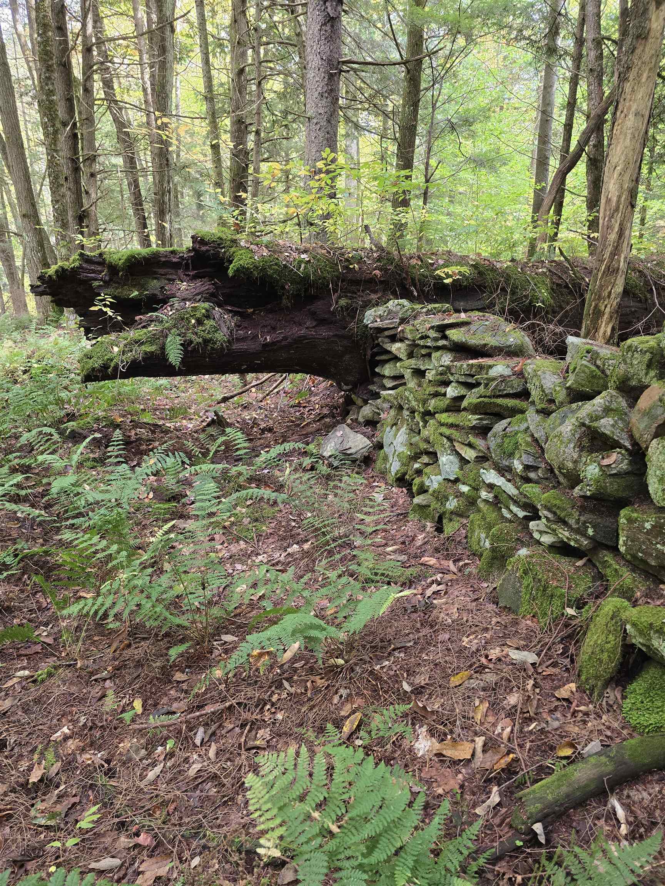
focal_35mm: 23
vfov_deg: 73.9
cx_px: 332
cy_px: 443
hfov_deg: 58.9
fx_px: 589
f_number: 1.7
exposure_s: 1/120
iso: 320
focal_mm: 6.3
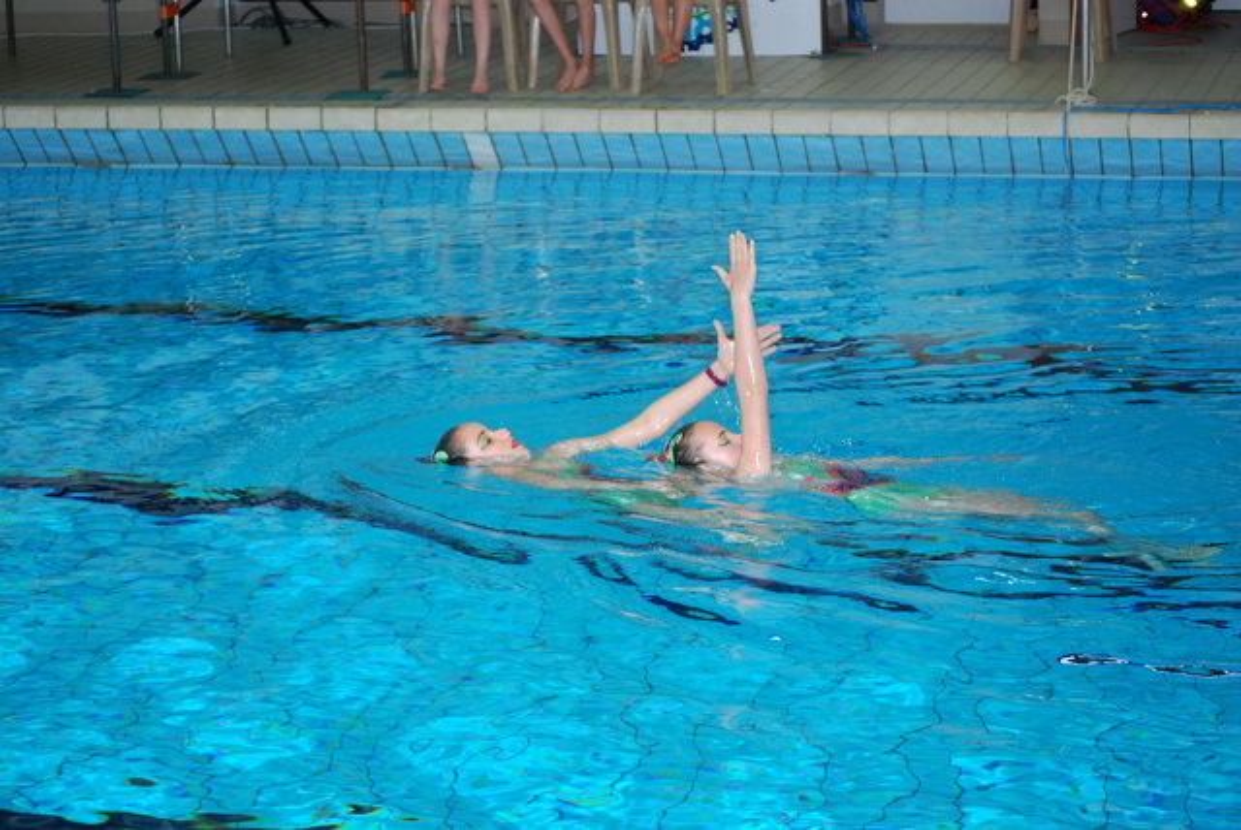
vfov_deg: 15.2
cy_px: 415
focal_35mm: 90
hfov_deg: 22.6
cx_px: 620
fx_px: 3105
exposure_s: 1/125
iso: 900
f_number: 4.2
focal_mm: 60
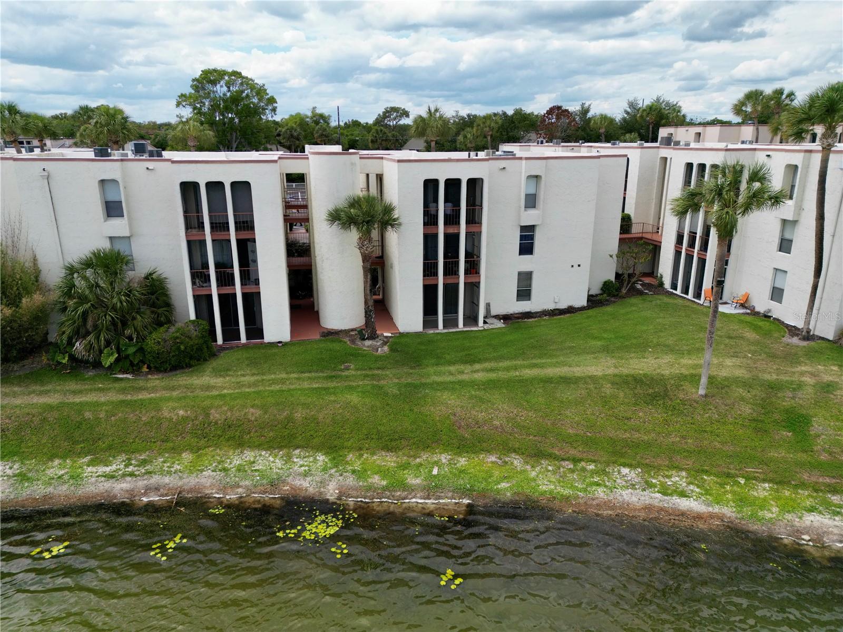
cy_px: 316
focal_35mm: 24
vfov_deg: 56.8
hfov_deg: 71.6
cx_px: 422
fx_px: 584
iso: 150
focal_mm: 6.72
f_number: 1.7
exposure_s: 1/3200
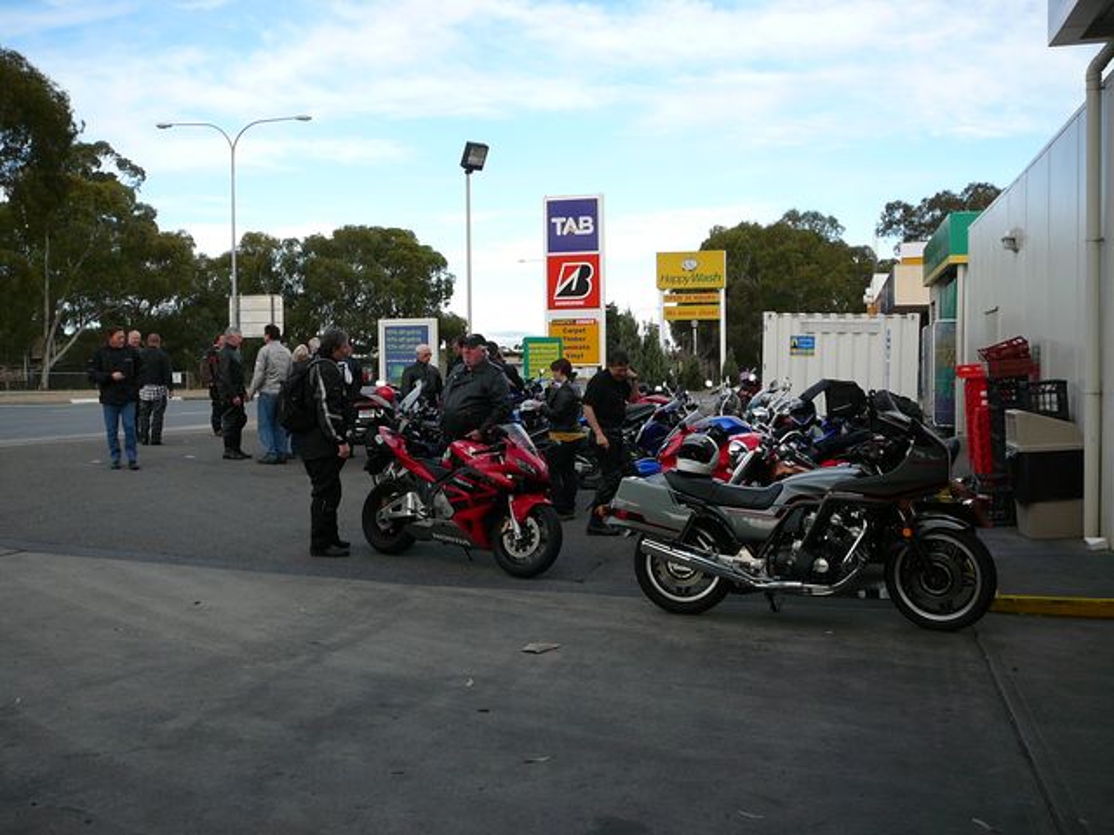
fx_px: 1126
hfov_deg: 52.6
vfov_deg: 40.7
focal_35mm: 35
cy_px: 418
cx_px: 557
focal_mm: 5.2
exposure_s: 1/500
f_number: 2.8
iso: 80
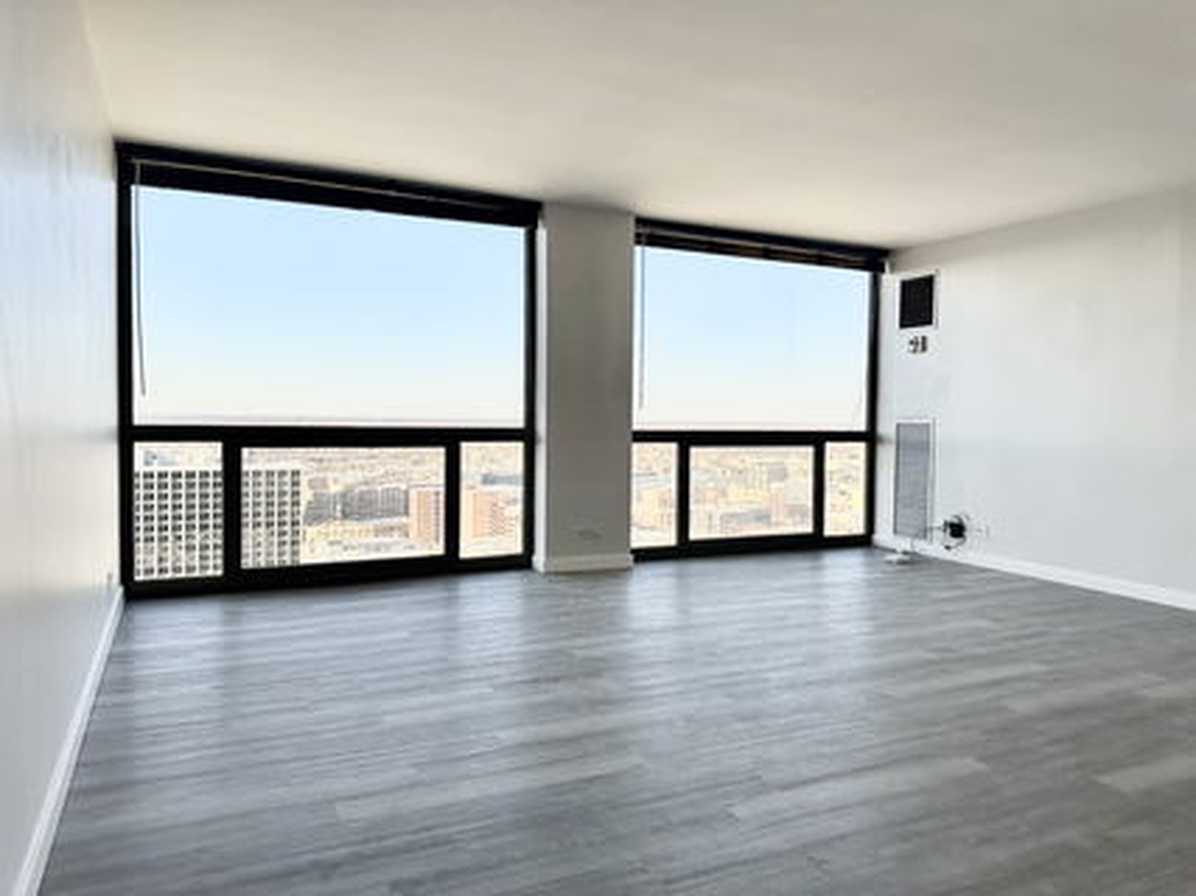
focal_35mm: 24
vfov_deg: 56.8
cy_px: 448
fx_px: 829
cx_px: 598
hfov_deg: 71.6
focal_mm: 6.86
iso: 80
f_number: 1.78
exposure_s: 1/1157
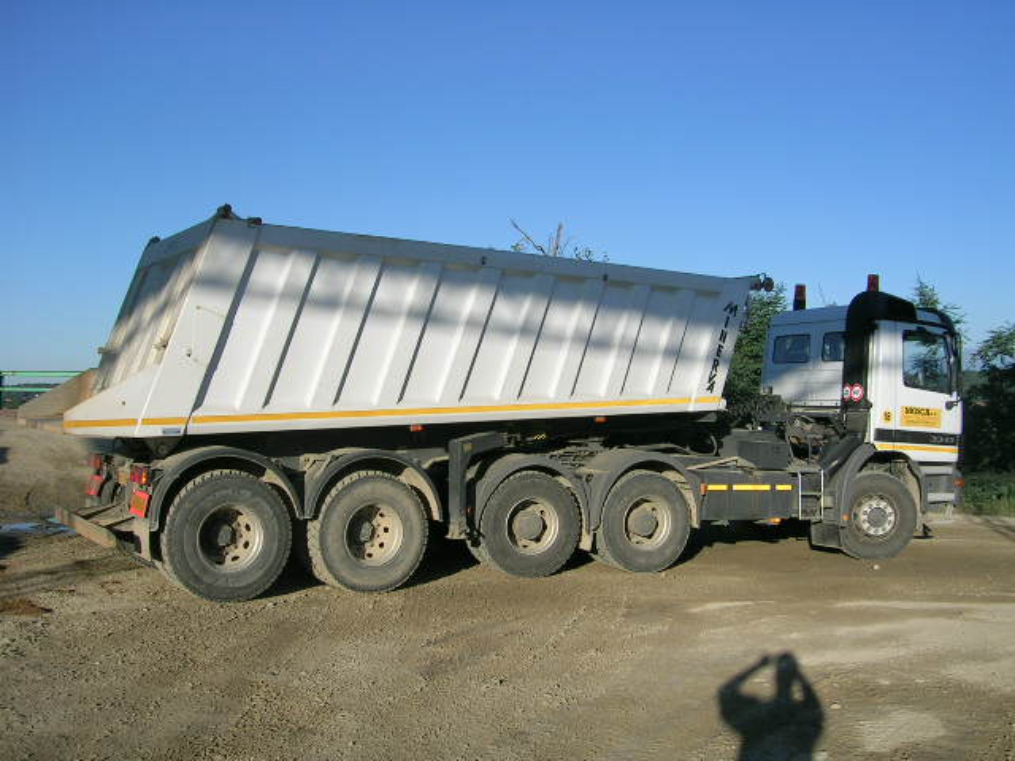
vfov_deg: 40.7
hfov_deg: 52.6
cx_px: 508
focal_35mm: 35
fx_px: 1026
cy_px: 380
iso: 50
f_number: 4.8
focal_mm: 5.4
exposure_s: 1/526
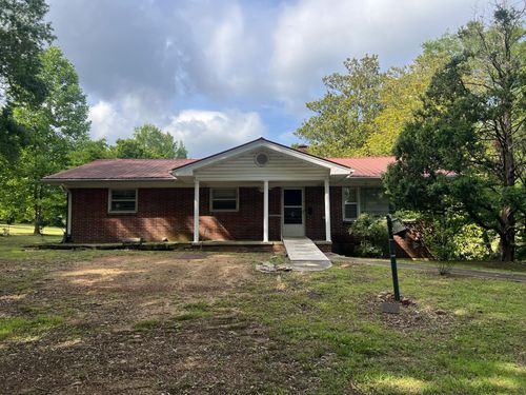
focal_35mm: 26
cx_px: 263
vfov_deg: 53.1
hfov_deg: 67.3
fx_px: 395
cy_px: 198
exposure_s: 1/2083
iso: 50
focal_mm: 5.7
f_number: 1.5
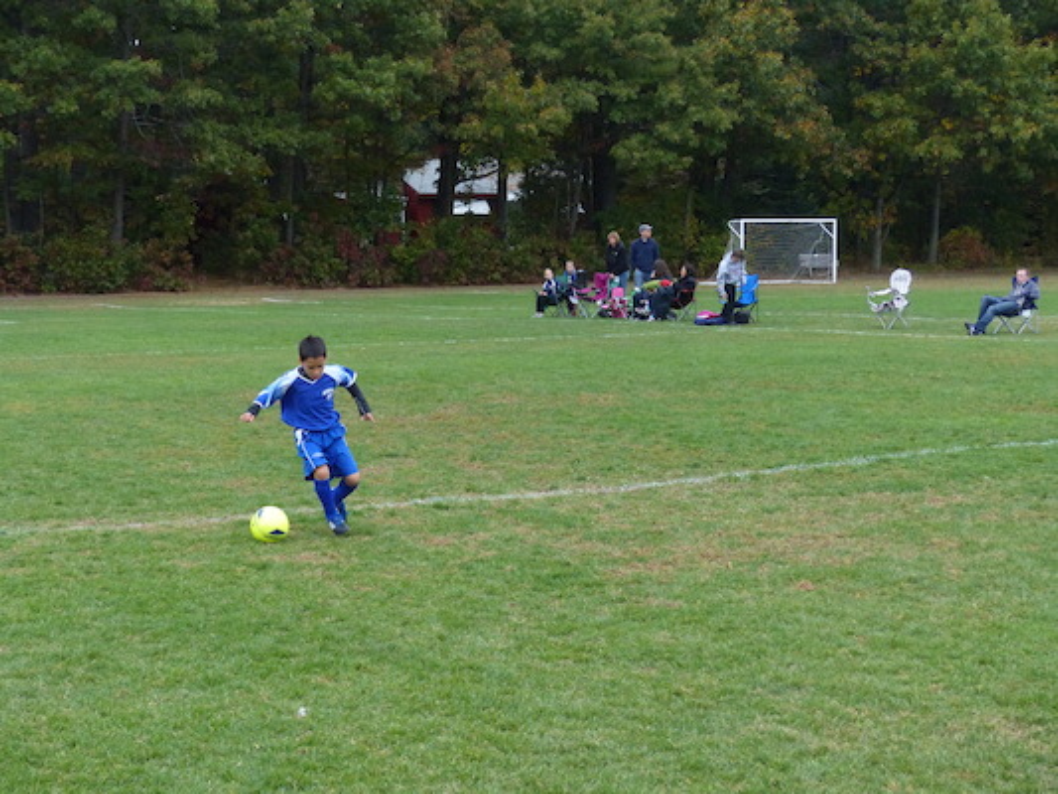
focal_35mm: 72
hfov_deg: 27.0
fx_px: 2201
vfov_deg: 20.4
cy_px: 397
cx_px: 529
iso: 400
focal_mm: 13
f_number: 2.8
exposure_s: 1/400
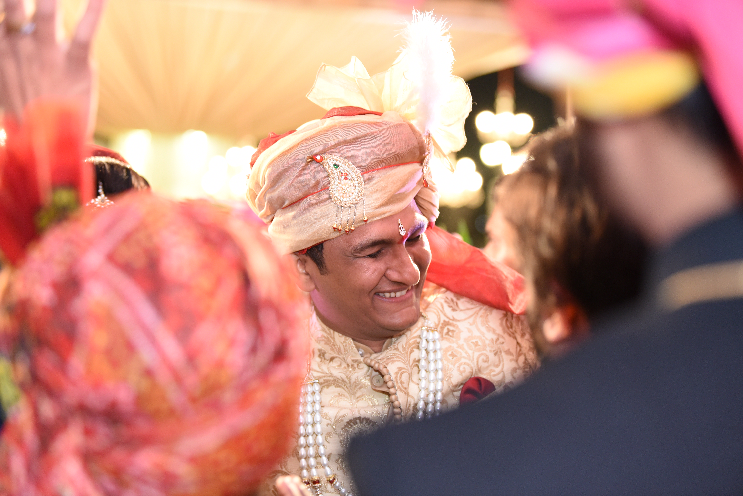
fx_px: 1445
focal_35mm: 70
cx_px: 372
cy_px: 248
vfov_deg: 19.5
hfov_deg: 28.8
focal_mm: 70
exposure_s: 1/200
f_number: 2.8
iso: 2000
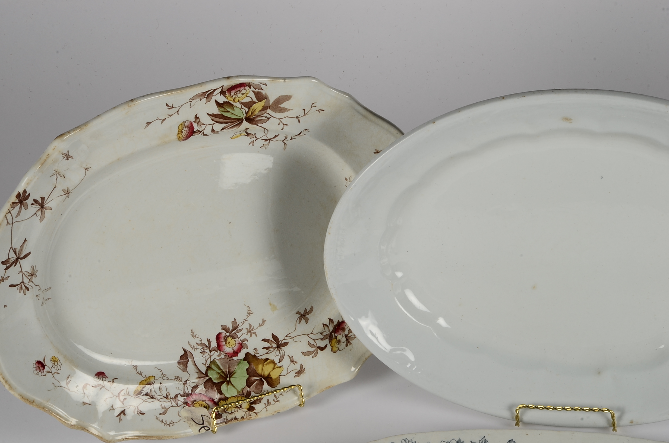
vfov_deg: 8.7
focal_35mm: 158
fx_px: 2921
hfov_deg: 13.1
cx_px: 334
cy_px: 222
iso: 100
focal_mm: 105
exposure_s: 1/125
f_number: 22
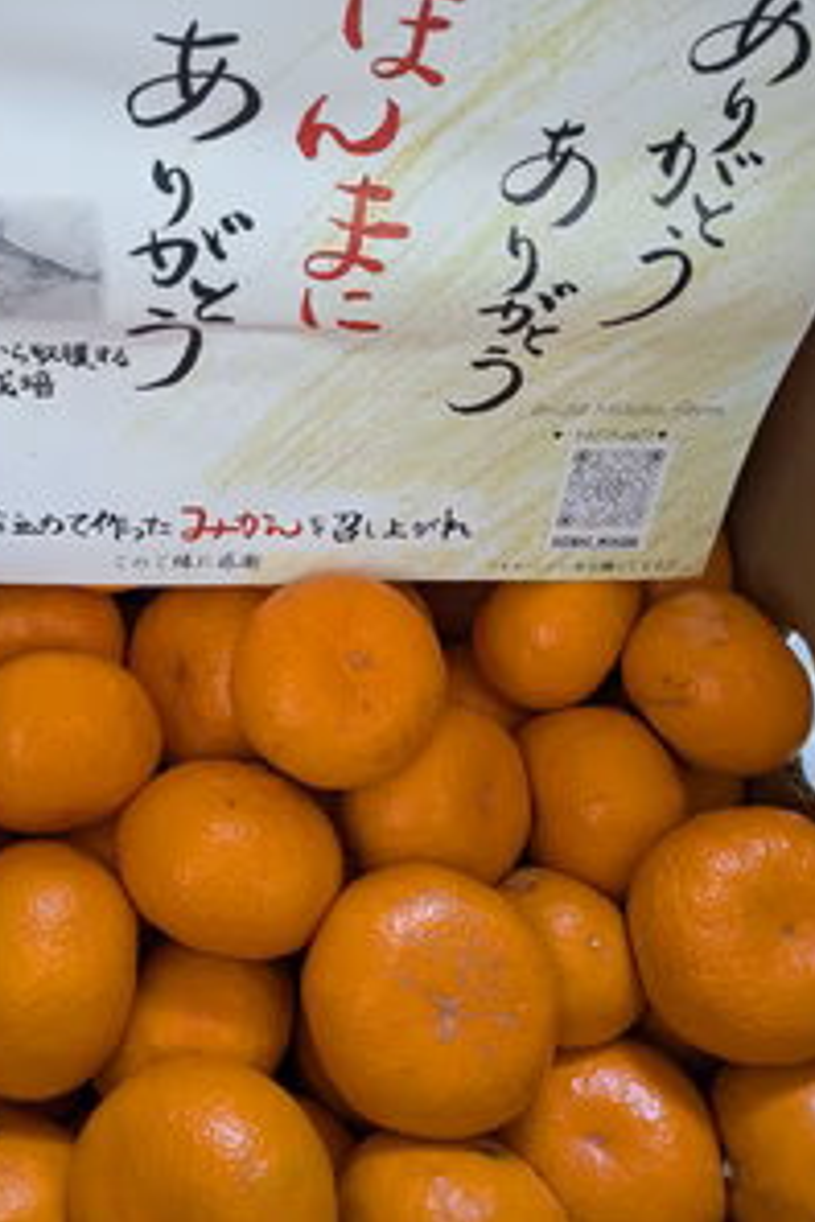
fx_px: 1188
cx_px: 235
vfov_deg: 54.4
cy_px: 609
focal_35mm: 35
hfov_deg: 37.2
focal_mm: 5.43
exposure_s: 1/24
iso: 588
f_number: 1.89
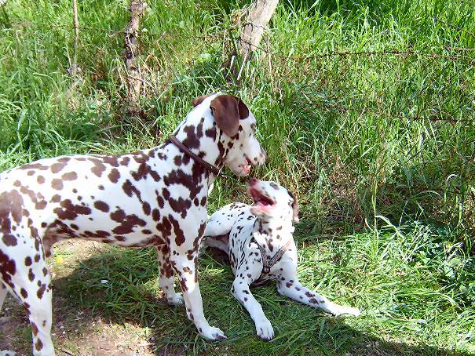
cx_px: 238
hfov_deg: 45.8
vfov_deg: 34.9
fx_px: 563
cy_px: 231
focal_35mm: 41
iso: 50
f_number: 4
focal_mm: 8.13
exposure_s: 1/84
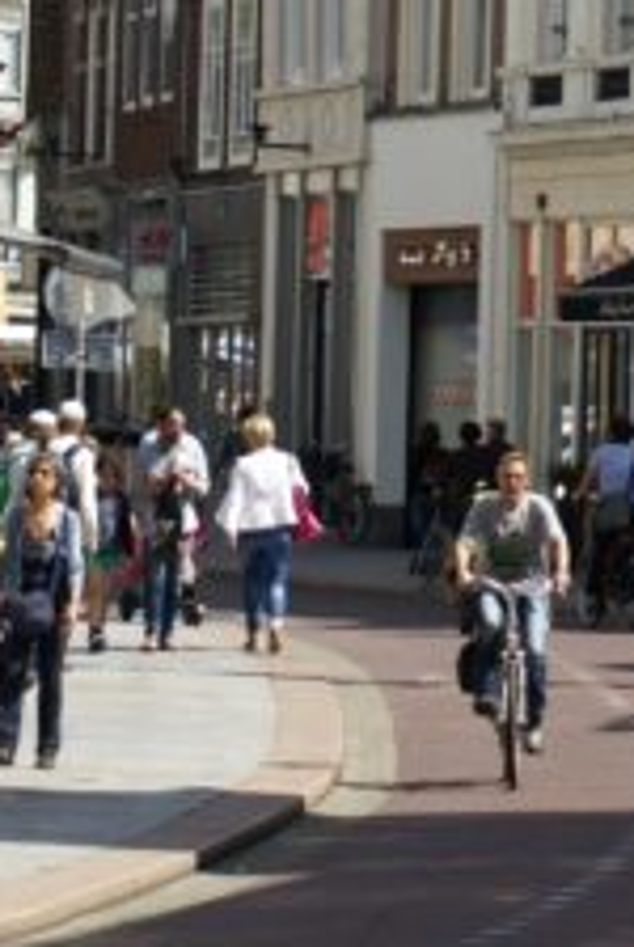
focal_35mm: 281
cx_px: 600
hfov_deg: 4.9
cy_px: 118
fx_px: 7400
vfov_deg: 7.3
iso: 100
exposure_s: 1/160
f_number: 8
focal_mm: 70
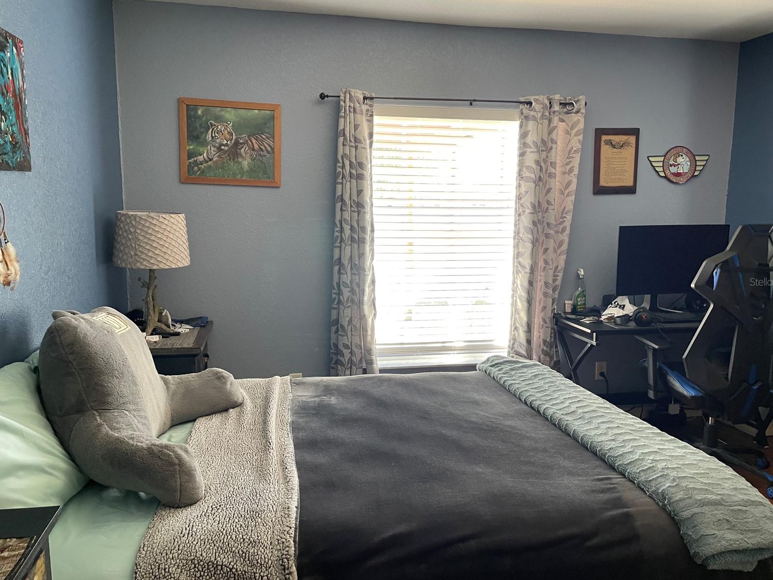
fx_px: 603
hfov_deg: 65.3
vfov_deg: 51.4
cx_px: 396
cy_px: 281
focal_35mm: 27
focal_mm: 4.2
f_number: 1.6
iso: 125
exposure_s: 1/88
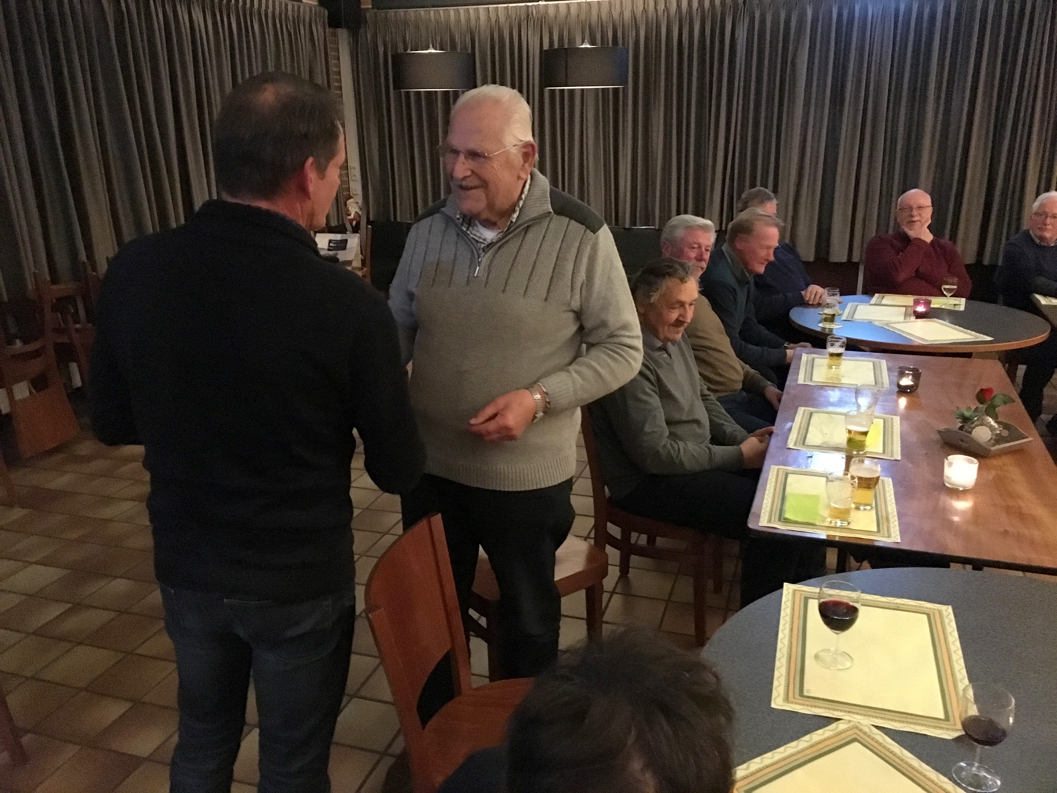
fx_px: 886
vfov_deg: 48.2
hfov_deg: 61.7
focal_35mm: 29
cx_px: 528
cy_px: 396
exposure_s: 1/17
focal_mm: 4.15
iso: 1600
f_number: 2.2
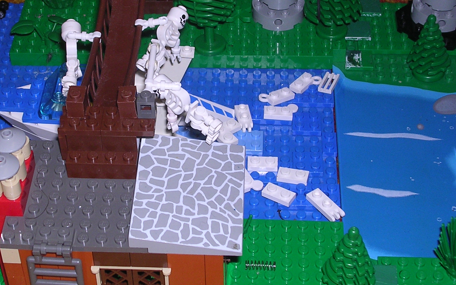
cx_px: 171
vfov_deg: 15.5
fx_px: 1044
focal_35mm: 84
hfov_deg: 24.6
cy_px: 122
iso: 100
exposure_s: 1/60.1
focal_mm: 8.5
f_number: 3.3
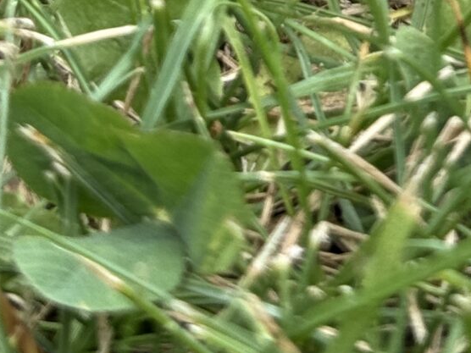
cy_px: -597
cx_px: 505
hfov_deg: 8.9
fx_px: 3007
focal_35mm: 221
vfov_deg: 6.3
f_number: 1.78
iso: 64
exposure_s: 1/828
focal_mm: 6.76
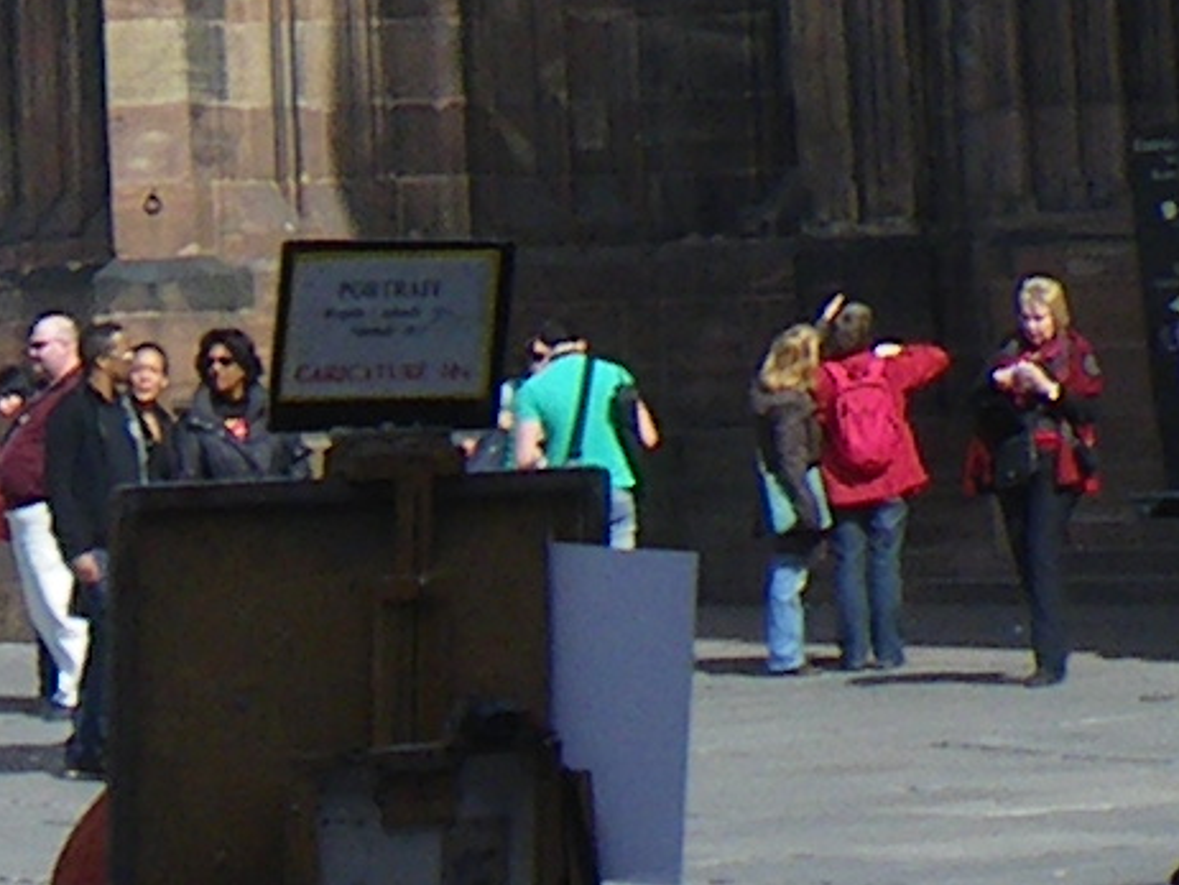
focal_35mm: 221
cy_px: -1033
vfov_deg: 6.5
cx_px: -470
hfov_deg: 8.8
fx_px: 7531
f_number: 3.5
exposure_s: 1/400
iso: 50
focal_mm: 5
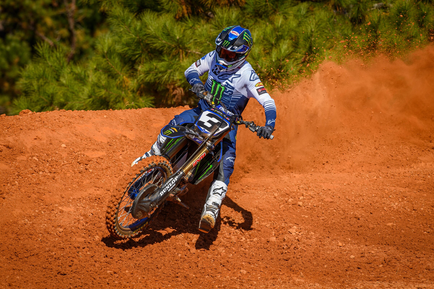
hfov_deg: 6.9
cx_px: 217
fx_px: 3616
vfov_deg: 4.6
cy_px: 144
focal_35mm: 300
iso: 400
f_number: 8
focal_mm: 300
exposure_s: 1/1000
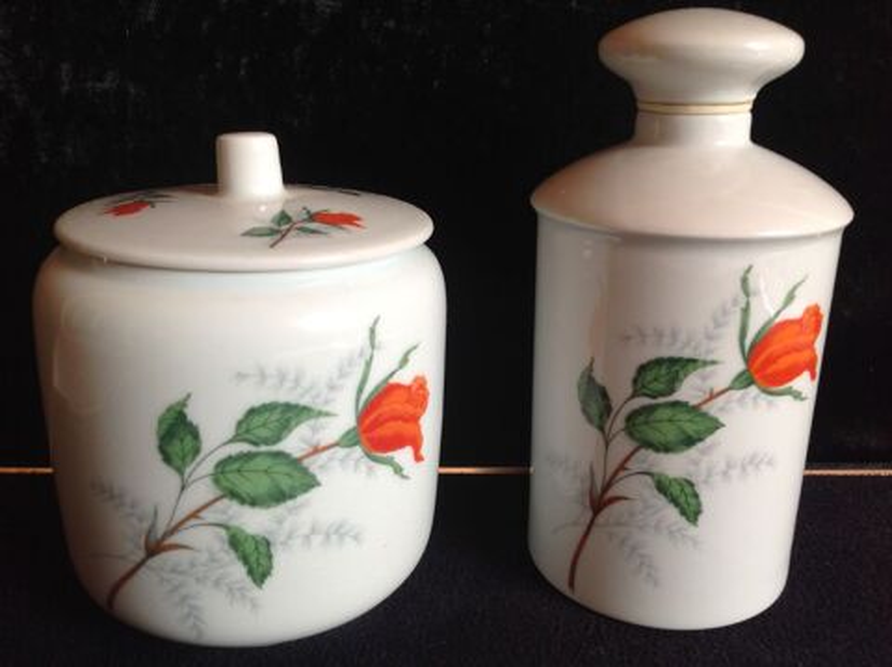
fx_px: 901
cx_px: 446
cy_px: 334
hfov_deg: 52.7
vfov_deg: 40.6
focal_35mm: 35
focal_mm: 4.28
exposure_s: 1/15
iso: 80
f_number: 2.4
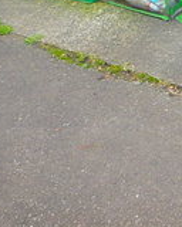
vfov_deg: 21.2
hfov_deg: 16.1
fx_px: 552
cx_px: 320
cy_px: -65
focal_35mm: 82
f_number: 3.5
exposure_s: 1/160
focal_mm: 3.7
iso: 125
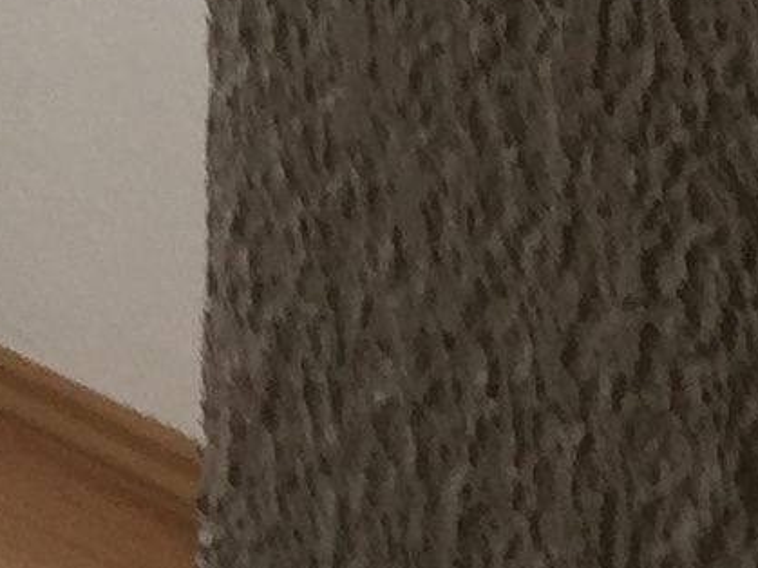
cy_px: -707
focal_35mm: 226
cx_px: -1489
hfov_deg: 7.7
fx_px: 4947
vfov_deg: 6.3
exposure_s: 1/40
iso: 32
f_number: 2.2
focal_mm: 4.15
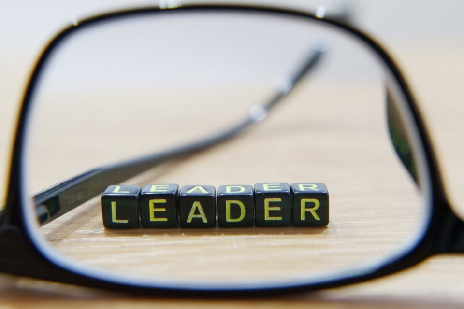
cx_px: 232
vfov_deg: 24.2
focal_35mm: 56
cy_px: 154
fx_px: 722
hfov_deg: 35.6
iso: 3200
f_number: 5.3
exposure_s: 1/17
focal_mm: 37.1
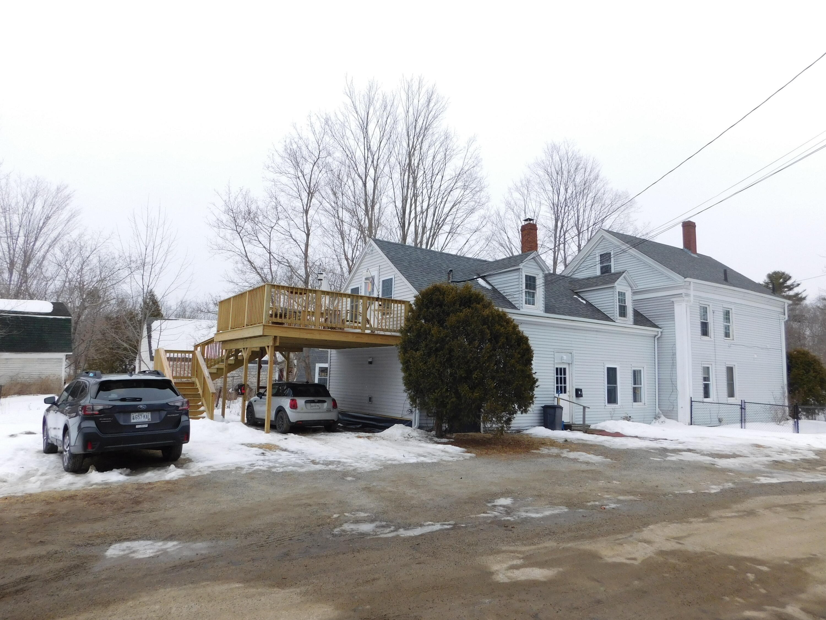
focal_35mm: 23
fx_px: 549
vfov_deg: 58.9
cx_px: 413
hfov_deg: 73.9
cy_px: 310
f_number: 3
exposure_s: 1/500
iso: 125
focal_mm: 4
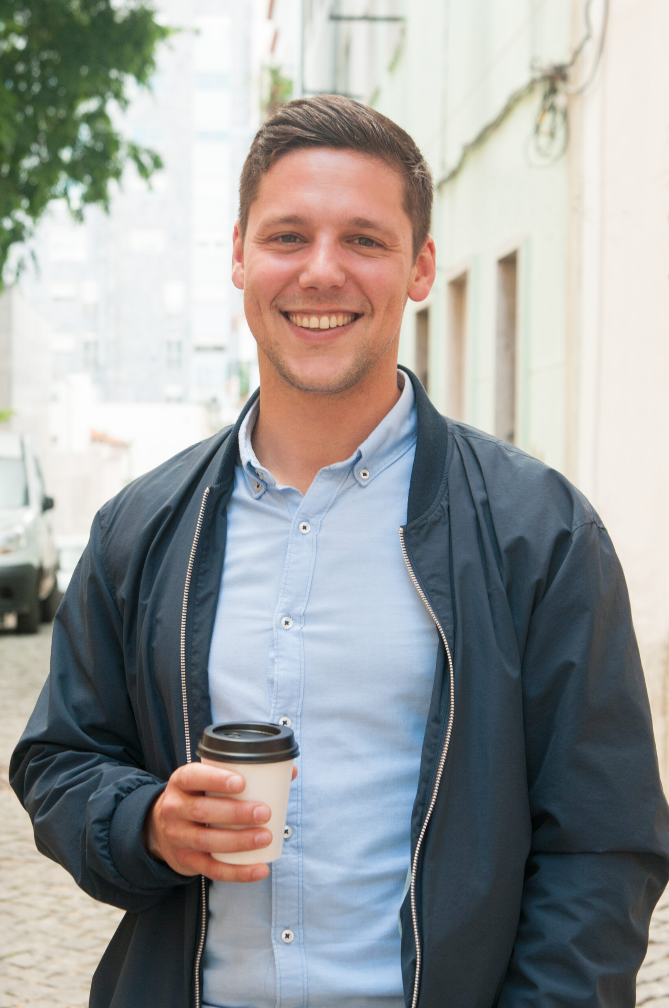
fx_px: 2096
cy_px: 504
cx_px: 334
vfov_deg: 27.0
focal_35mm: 75
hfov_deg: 18.1
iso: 320
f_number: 5
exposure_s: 1/125
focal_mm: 50
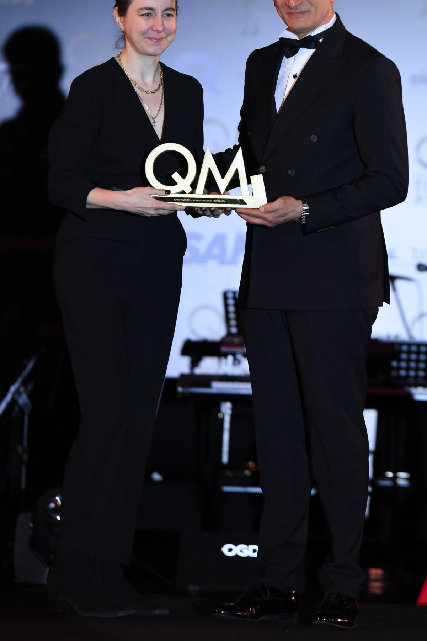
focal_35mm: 270
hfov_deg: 5.1
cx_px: 271
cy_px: 233
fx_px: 4804
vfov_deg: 7.6
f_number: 4.5
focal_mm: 190
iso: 3200
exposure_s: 1/500
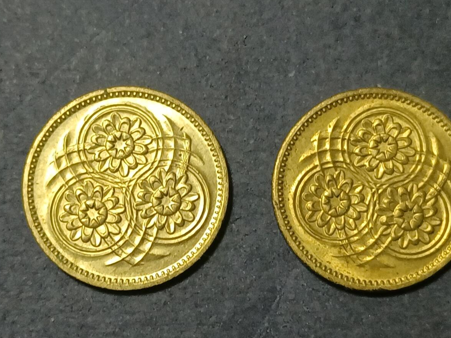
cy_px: 186
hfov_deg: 20.6
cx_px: 250
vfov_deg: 15.6
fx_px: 1238
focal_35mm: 95
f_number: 1.8
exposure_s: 1/30
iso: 680
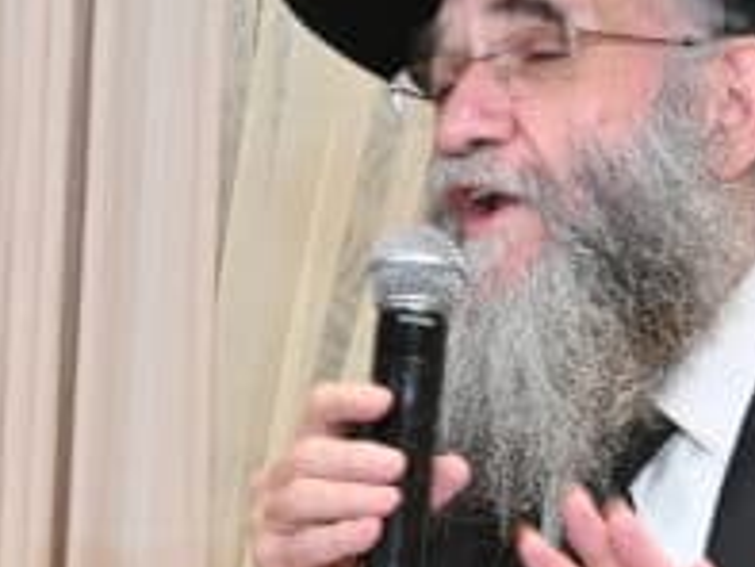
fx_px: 3710
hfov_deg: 11.6
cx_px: 295
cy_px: 692
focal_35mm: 170
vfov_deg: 8.6
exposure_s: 1/125
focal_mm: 34
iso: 1600
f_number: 6.3
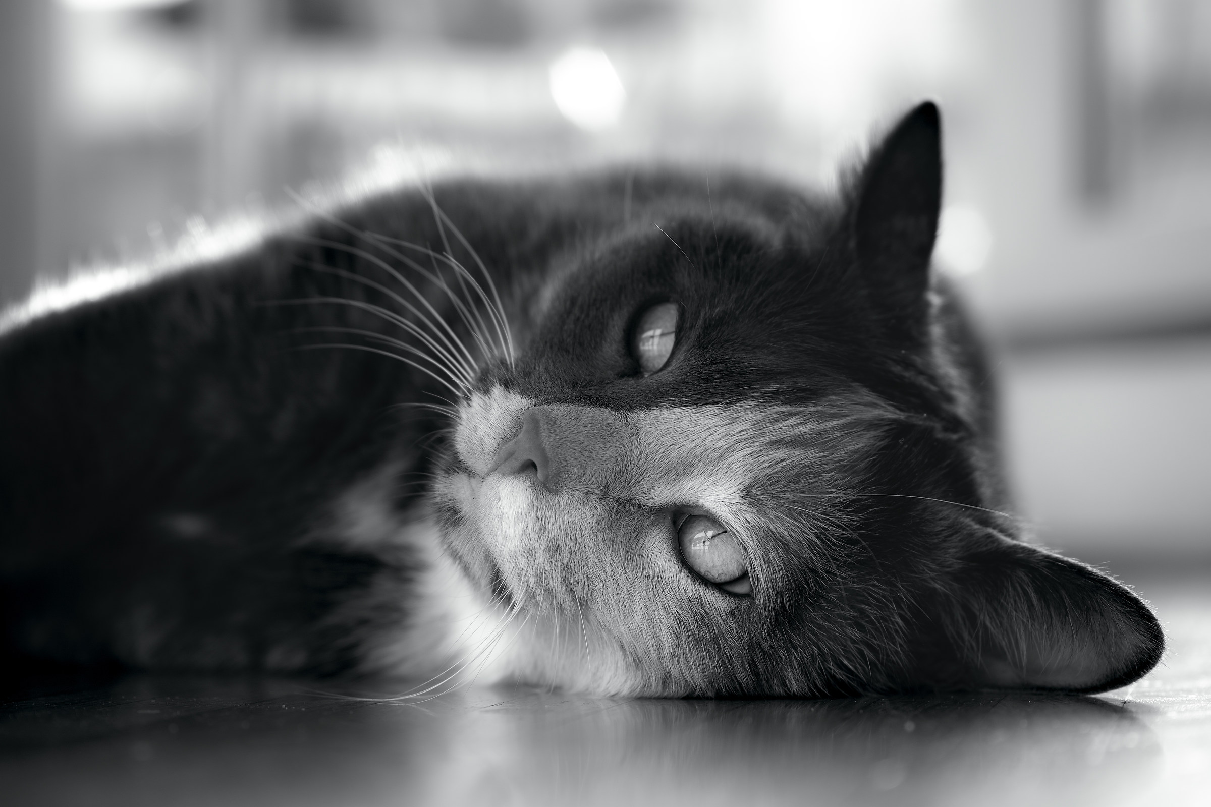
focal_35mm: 75
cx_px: 606
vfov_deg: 18.2
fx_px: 2523
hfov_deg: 27.0
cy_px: 404
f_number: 3.5
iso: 100
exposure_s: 1/100
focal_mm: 50
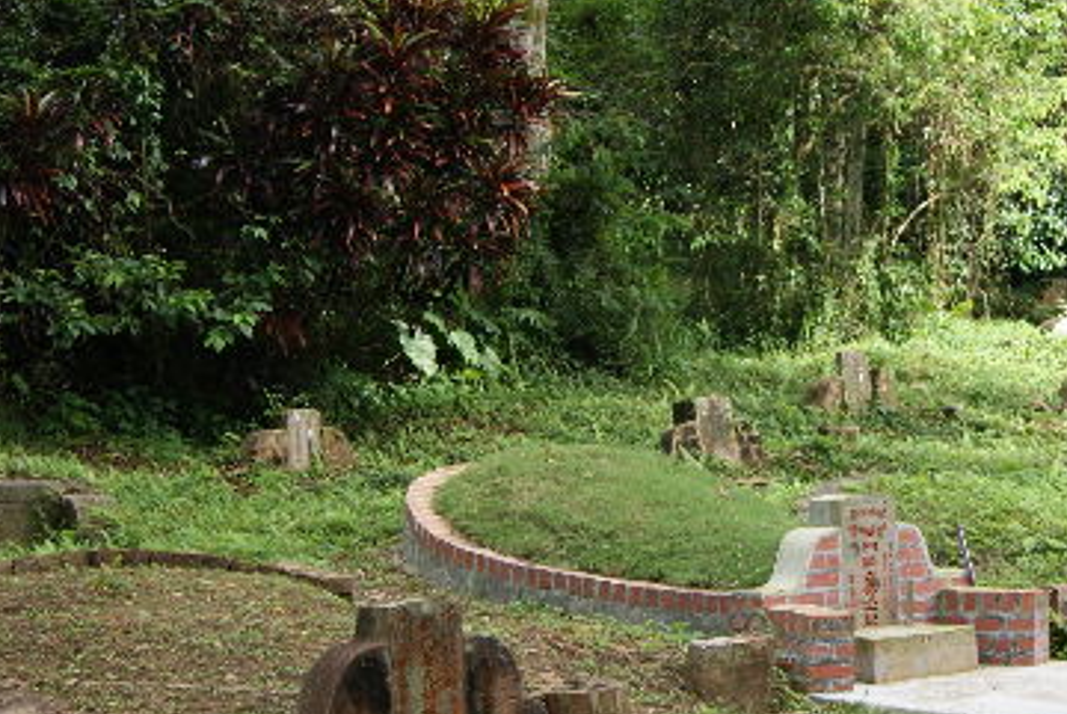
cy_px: 379
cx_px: 883
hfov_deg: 24.8
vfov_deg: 17.1
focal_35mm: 80
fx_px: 2374
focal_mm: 26
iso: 100
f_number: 5.6
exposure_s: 1/60
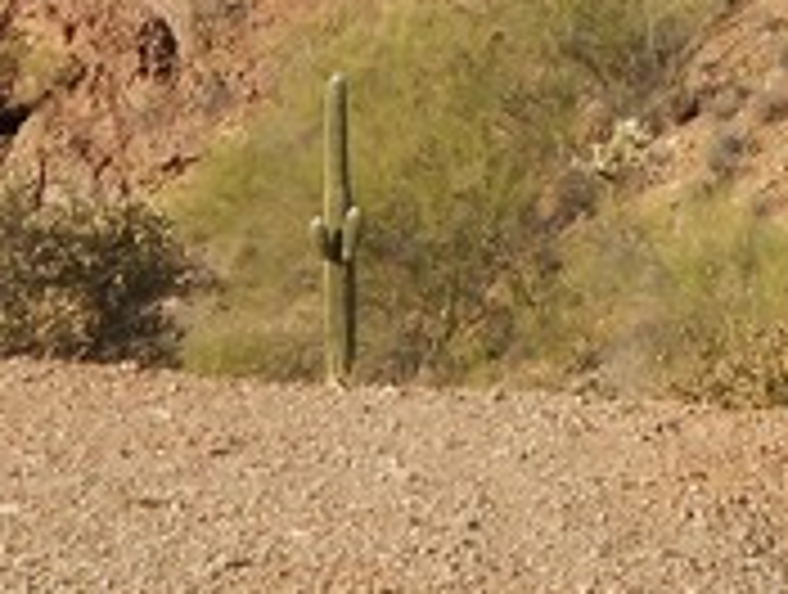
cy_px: -360
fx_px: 3079
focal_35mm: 135
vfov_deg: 10.6
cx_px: 612
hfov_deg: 14.5
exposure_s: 1/800
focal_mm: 6.7
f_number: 3.9
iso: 80
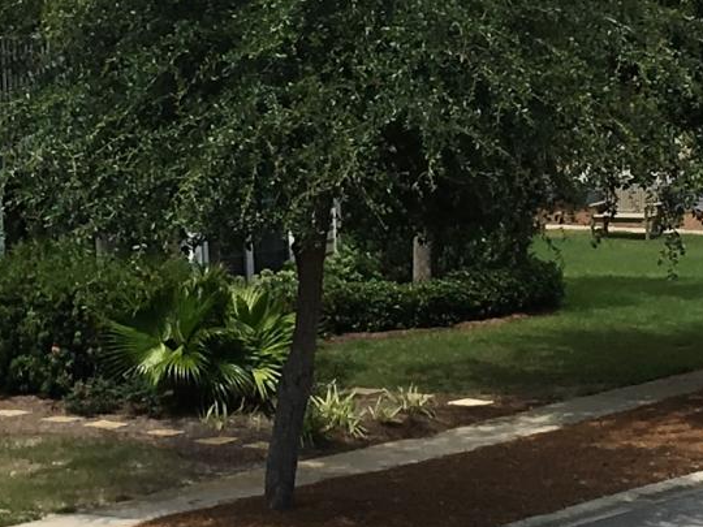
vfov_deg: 9.2
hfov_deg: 12.2
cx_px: 131
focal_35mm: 161
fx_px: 3270
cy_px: 142
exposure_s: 1/1570
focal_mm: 4.15
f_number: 2.2
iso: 25
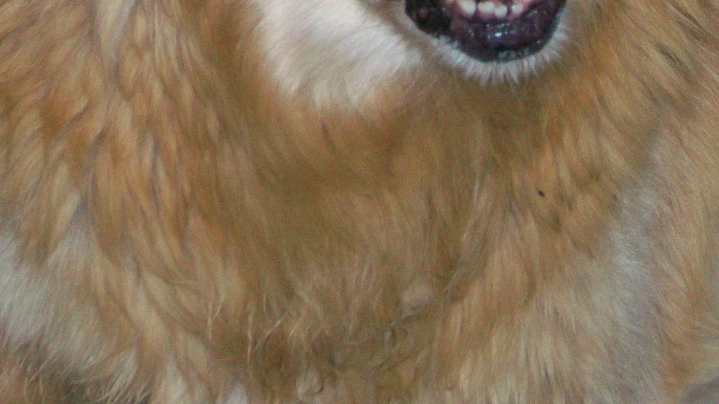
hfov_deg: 12.0
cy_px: -103
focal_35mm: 180
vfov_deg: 6.7
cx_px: 271
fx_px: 3432
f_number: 4.6
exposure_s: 1/80
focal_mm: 13.7
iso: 120
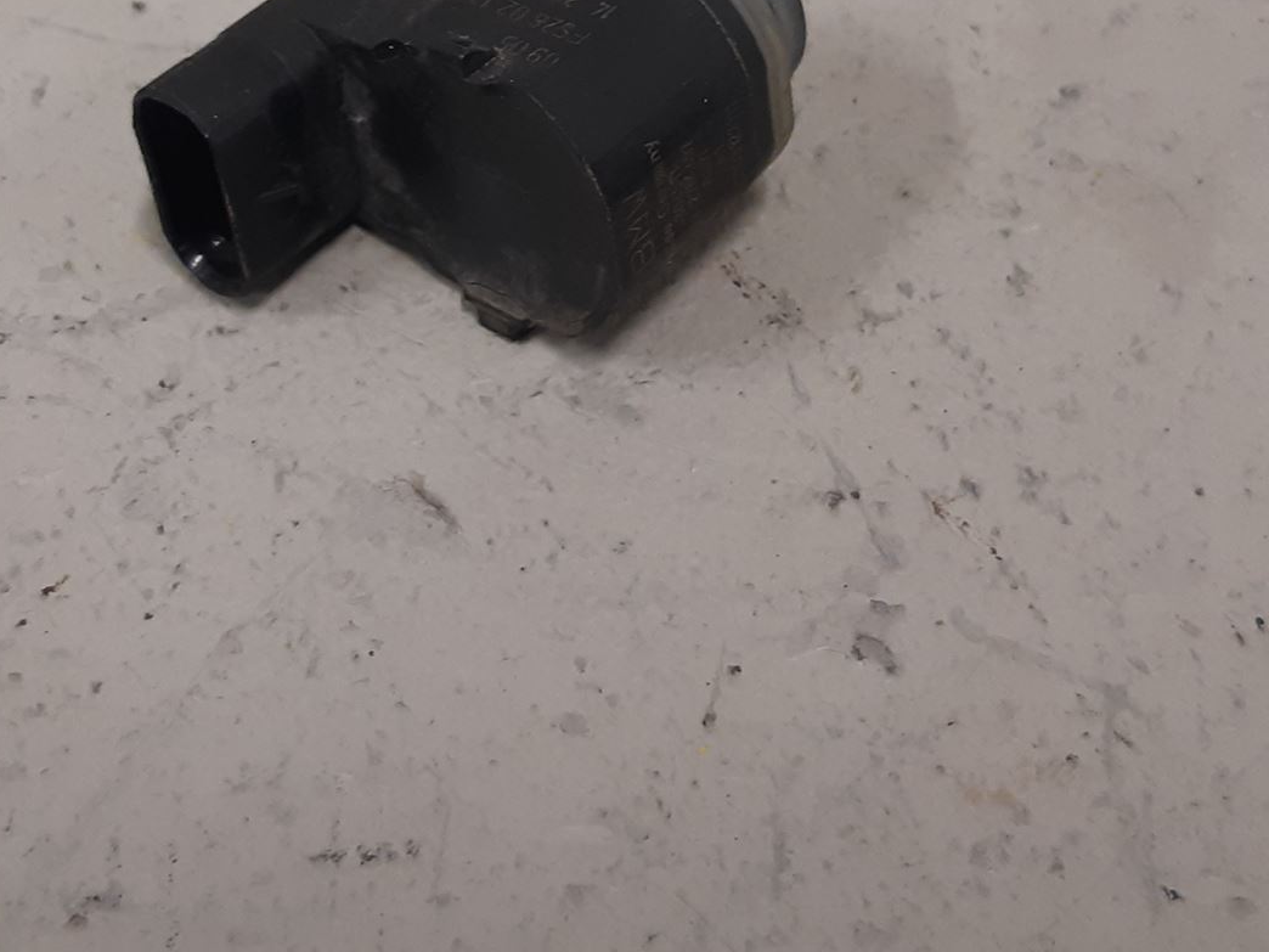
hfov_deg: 37.4
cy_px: 67
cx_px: 530
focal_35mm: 51
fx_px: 1870
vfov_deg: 27.4
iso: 125
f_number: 1.7
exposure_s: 1/50
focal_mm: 3.93
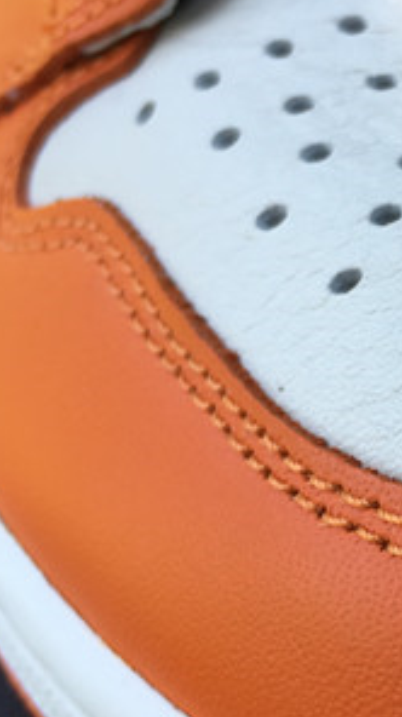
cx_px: 591
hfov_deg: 14.3
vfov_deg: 26.8
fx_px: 1500
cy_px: 440
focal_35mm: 79
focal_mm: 4.15
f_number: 2.2
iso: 25
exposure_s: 1/356
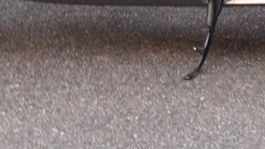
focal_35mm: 285
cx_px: 198
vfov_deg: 4.2
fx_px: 2003
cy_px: -123
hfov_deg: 7.6
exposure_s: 1/15
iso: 400
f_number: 4.6
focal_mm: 14.3
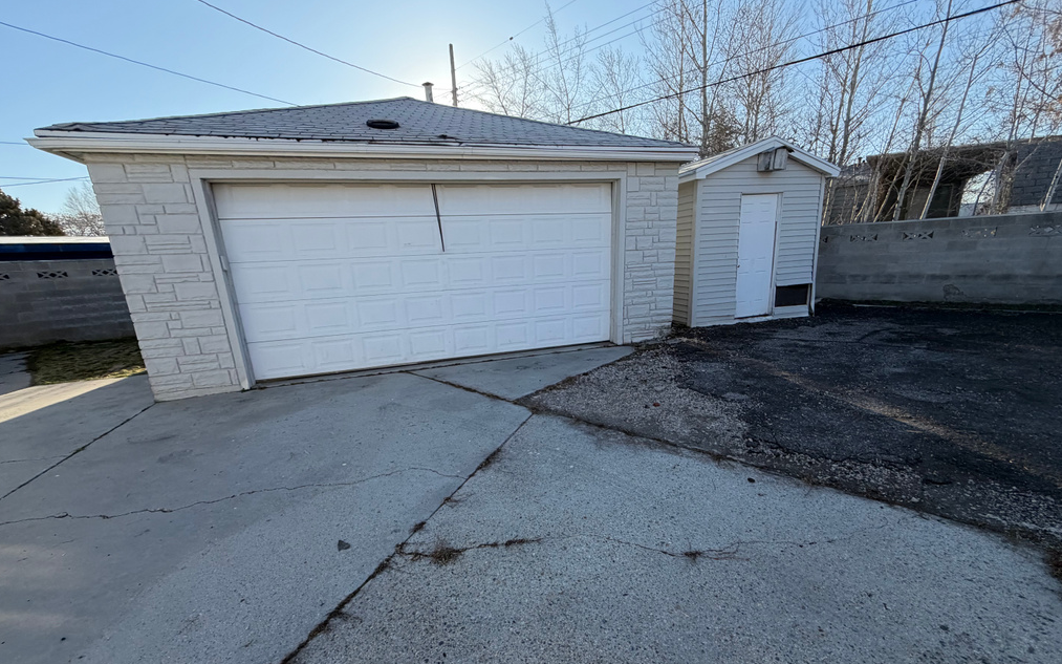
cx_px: 529
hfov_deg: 101.5
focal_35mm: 15
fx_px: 434
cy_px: 368
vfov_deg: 74.5
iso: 40
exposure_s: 1/596
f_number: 2.2
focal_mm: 2.22
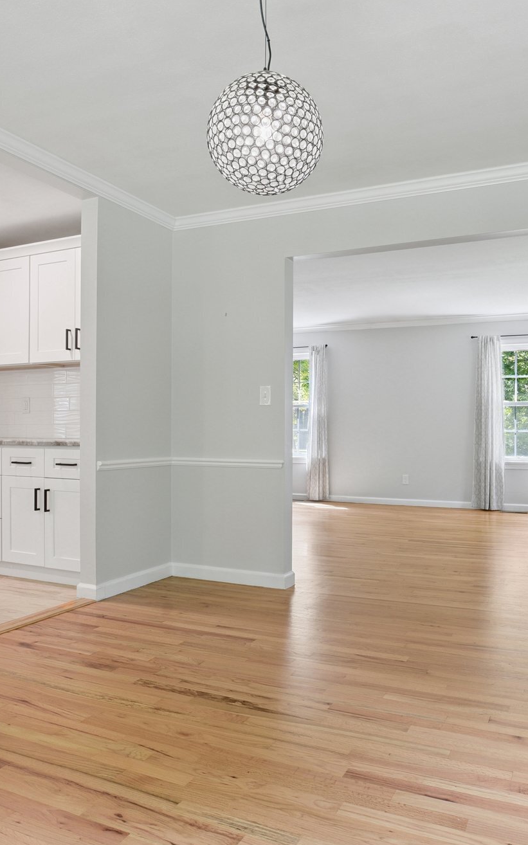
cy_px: 422
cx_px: 282
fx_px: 622
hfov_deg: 46.0
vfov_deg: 68.4
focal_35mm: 27
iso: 400
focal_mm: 17
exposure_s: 1/10
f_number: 11
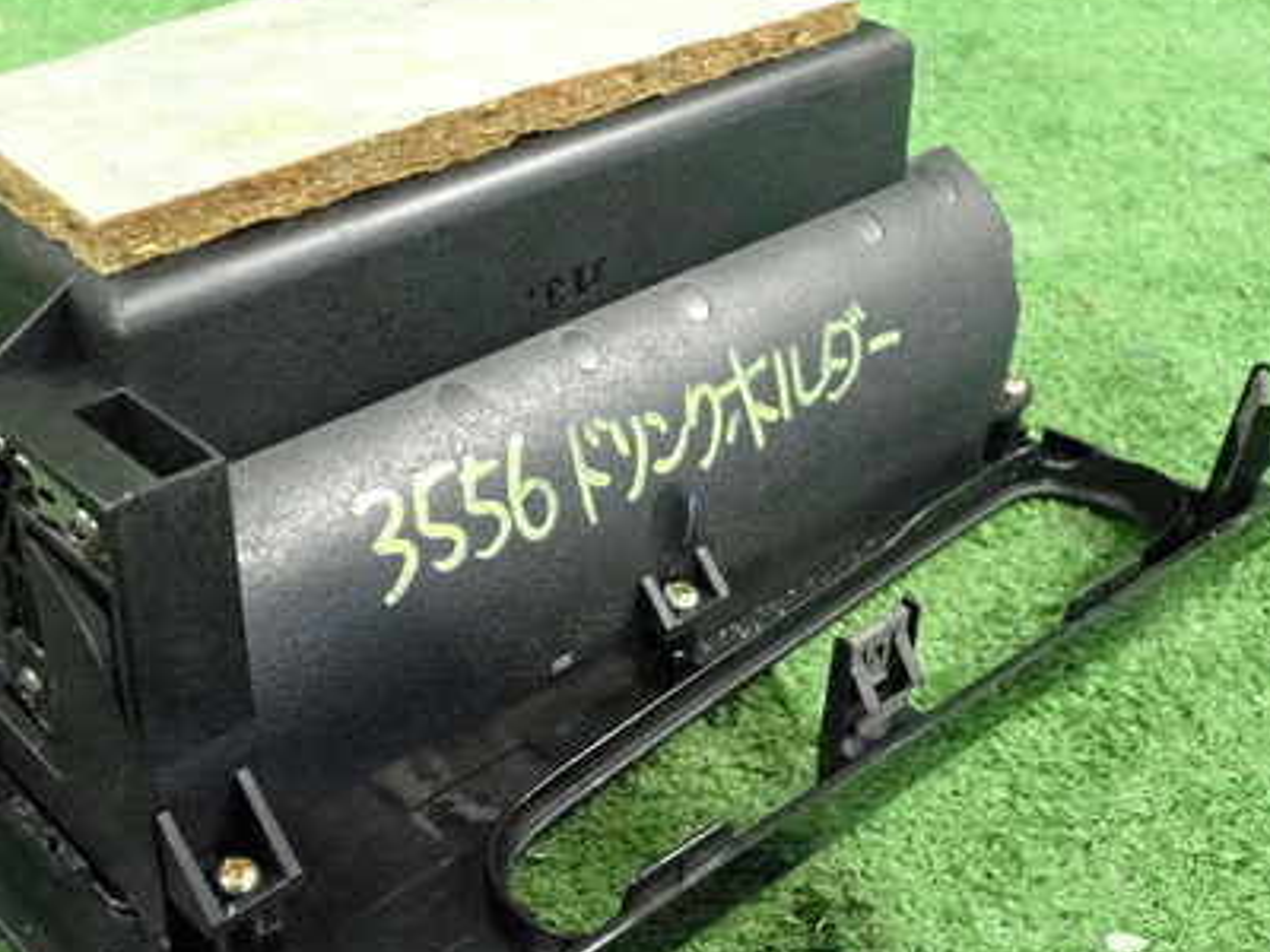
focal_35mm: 45
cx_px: 492
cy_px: 565
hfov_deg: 41.8
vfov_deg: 32.1
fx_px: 1651
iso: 4000
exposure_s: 1/125
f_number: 2.3
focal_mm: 5.4
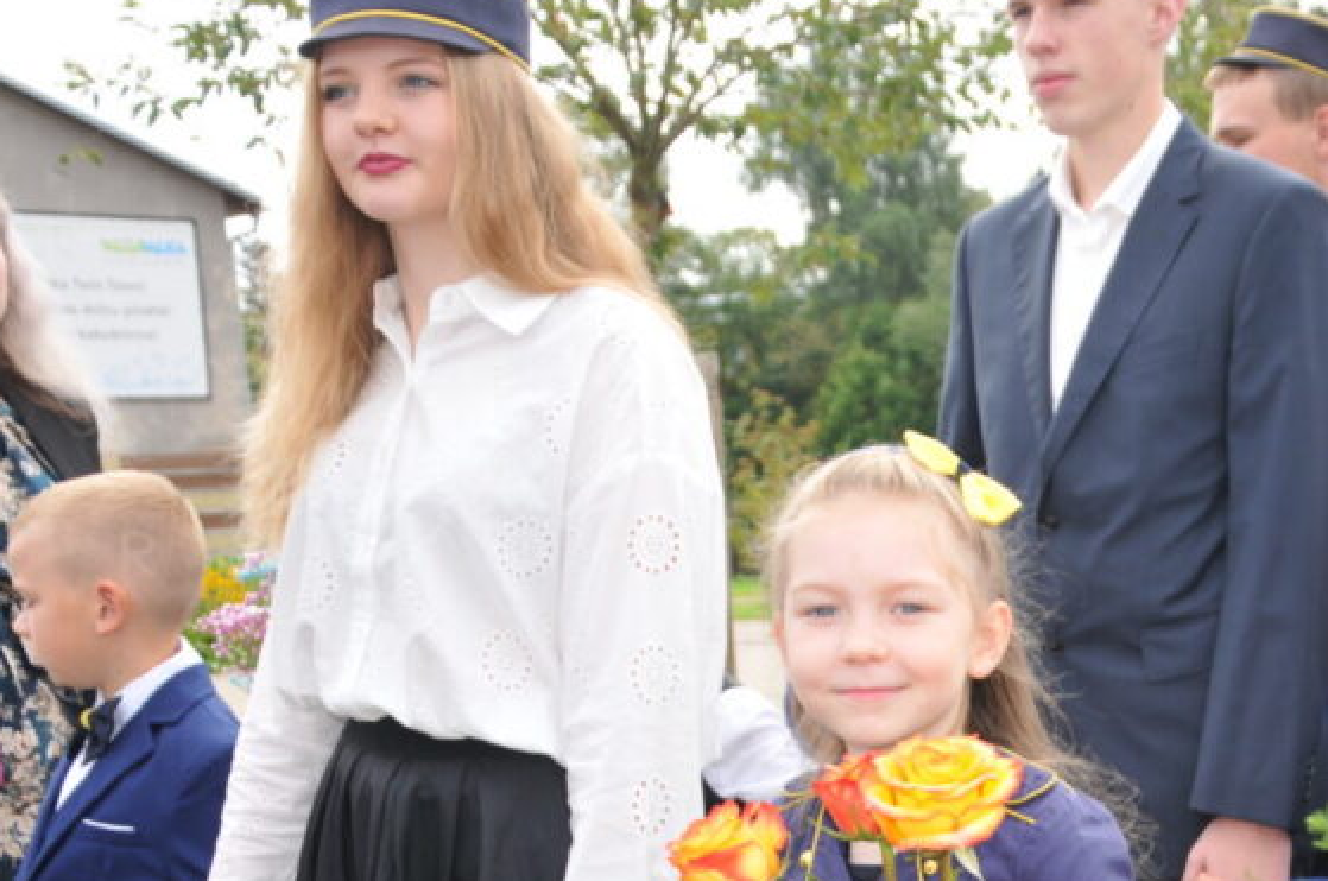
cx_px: 1102
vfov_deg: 20.4
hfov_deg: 29.7
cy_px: 658
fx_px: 2431
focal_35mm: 66
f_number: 3.8
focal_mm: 24
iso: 200
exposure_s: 1/250
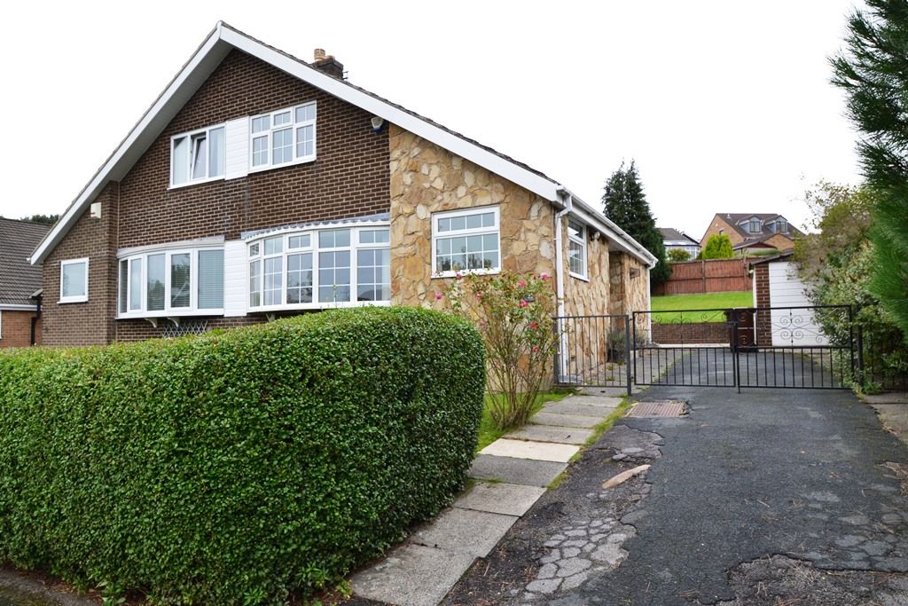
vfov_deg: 59.5
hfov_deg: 81.2
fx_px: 530
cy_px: 303
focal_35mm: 21
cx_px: 454
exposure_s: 1/125
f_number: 5.6
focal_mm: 14
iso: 320
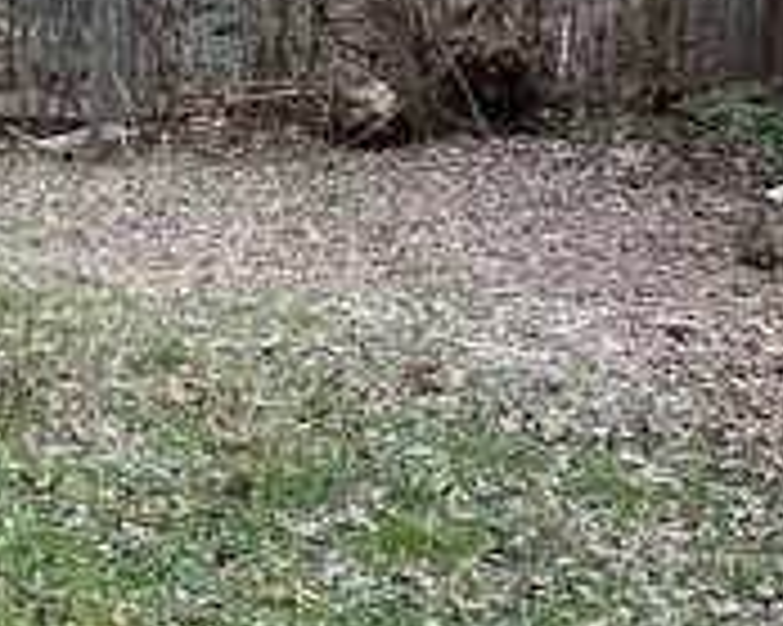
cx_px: -392
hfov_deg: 15.8
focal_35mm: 112
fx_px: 2594
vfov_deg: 13.7
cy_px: 144
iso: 50
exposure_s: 1/827
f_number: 1.5
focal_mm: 5.7
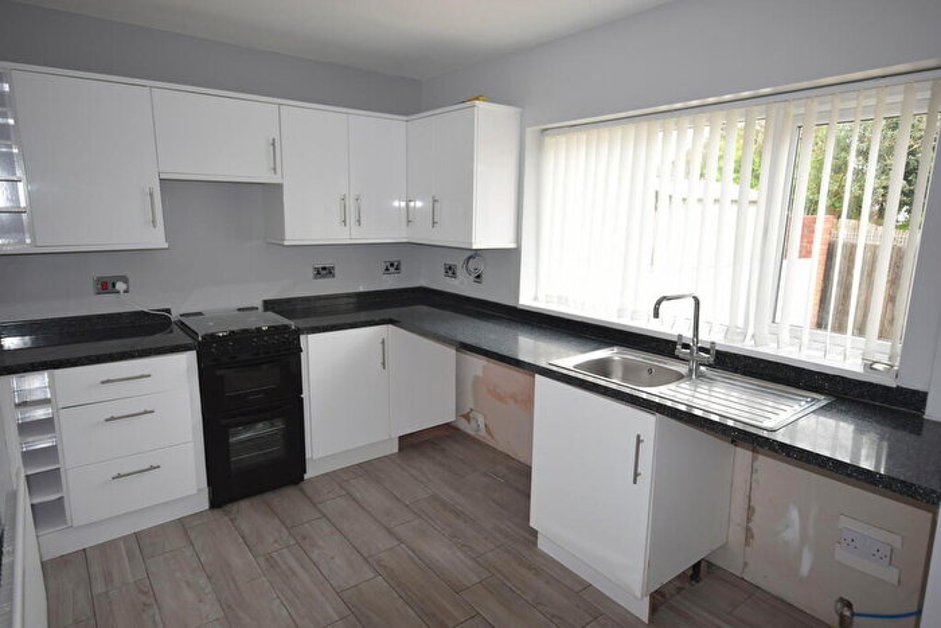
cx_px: 470
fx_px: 549
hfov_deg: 81.2
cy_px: 314
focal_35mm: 21
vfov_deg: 59.5
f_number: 5.6
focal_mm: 14
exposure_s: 1/125
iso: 250
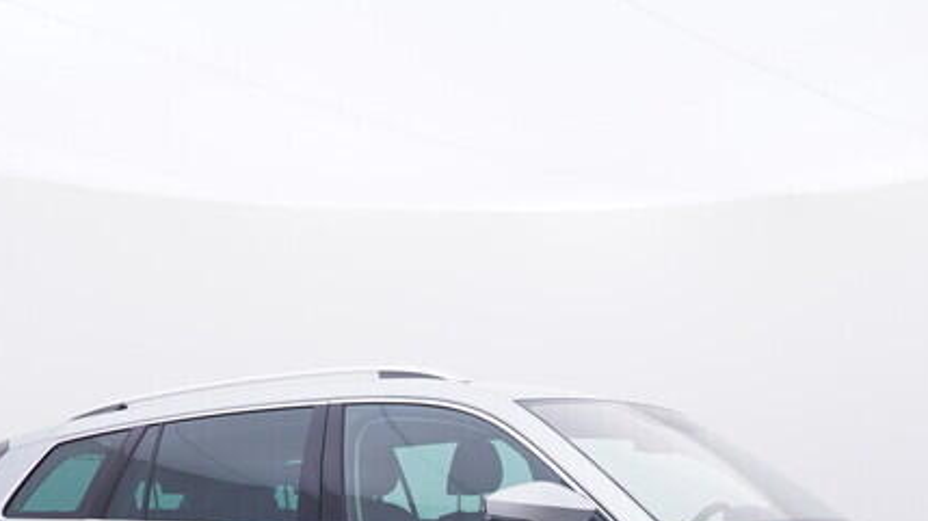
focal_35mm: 56
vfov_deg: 19.6
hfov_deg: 37.0
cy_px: 681
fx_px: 1384
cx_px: 526
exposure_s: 1/80
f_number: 5
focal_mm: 15
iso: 200
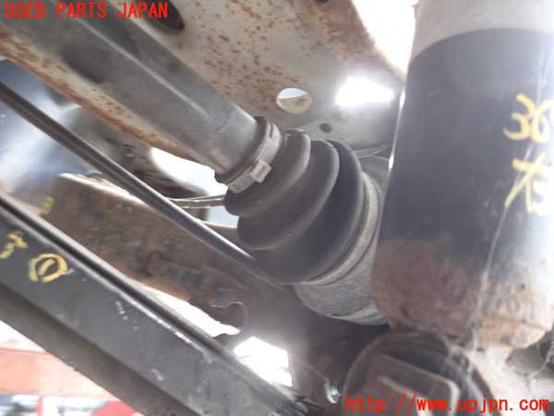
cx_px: 277
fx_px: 400
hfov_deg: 69.4
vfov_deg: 54.9
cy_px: 208
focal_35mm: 25
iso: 200
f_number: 2
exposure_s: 1/30
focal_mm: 4.5
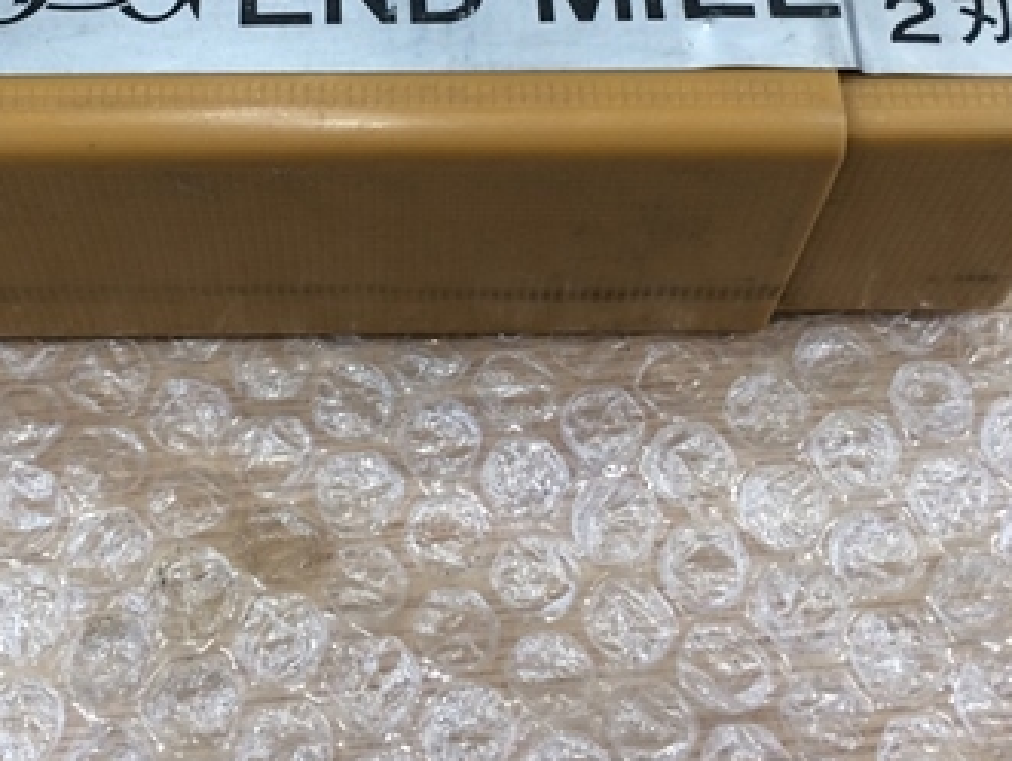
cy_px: 49
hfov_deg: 34.1
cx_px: 373
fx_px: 1639
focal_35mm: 56
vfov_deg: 25.2
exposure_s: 1/30
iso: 64
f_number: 2.2
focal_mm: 4.15
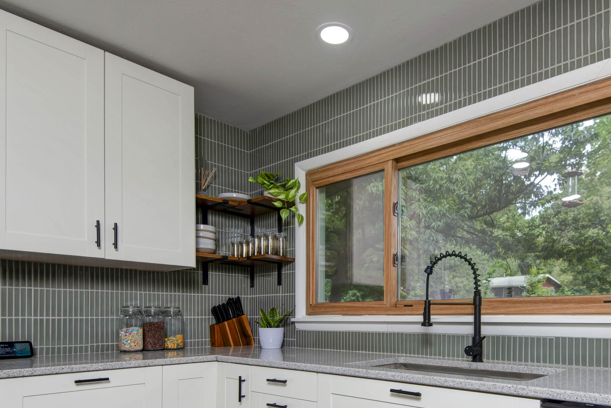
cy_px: 313
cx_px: 378
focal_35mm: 26
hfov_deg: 68.4
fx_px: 441
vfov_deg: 47.5
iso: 200
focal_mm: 16
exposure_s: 1/200
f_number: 6.3
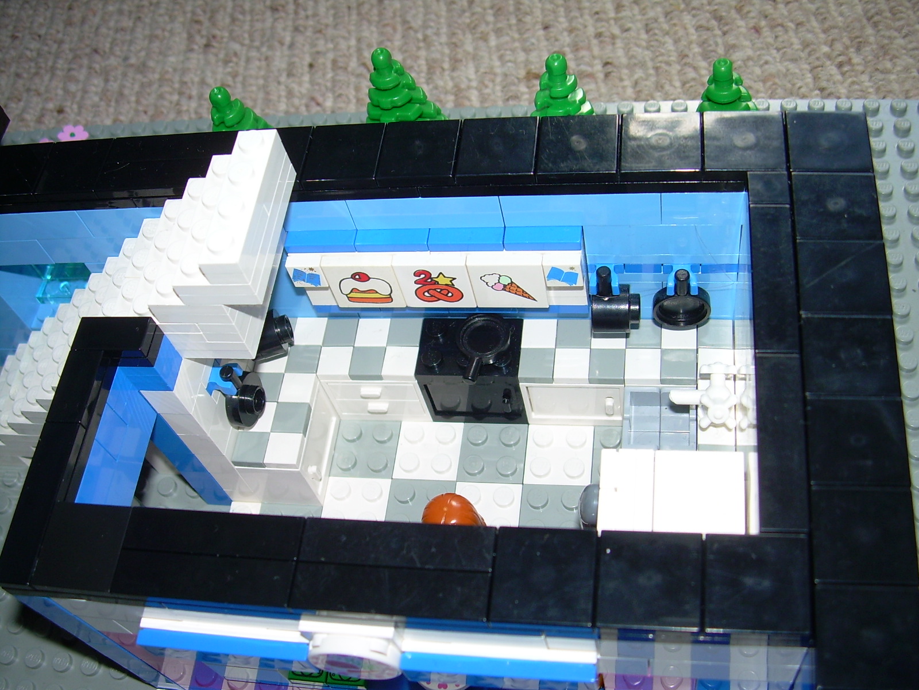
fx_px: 1009
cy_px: 345
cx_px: 460
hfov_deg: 49.0
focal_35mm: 38
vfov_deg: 37.7
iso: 50
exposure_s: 1/60
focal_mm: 6.3
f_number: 2.8
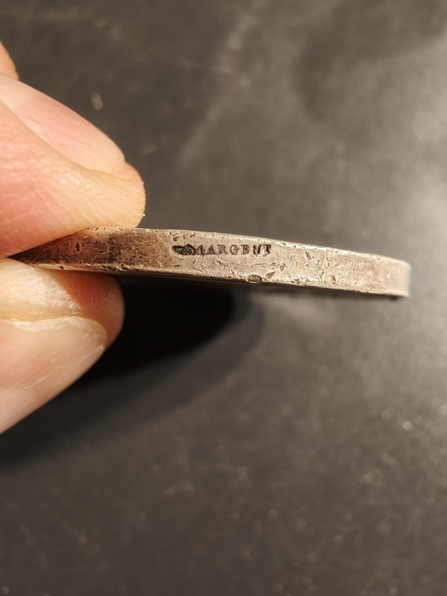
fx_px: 396
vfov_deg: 73.9
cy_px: 298
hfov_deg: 58.9
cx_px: 224
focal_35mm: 23
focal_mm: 2.32
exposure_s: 1/63.9
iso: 160
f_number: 2
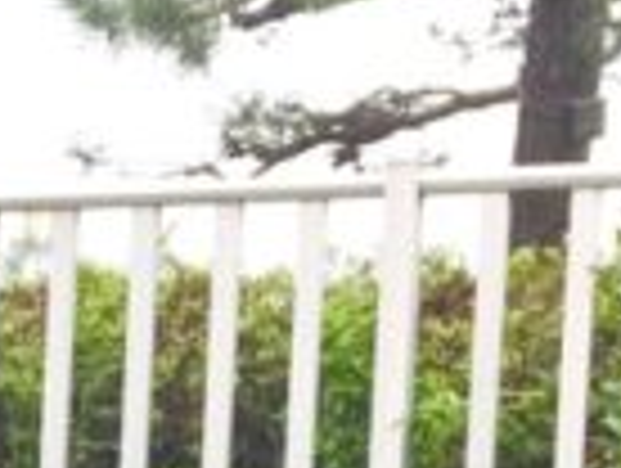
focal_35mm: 215
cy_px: 1242
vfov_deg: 6.5
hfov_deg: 9.0
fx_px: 3864
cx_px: -284
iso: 25
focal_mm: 4.15
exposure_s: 1/348
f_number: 2.2
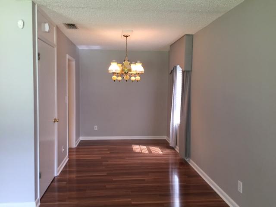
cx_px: 138
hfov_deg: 61.7
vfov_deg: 48.2
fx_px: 231
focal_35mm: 29
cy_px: 104
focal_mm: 4.15
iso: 50
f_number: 2.2
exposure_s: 1/30
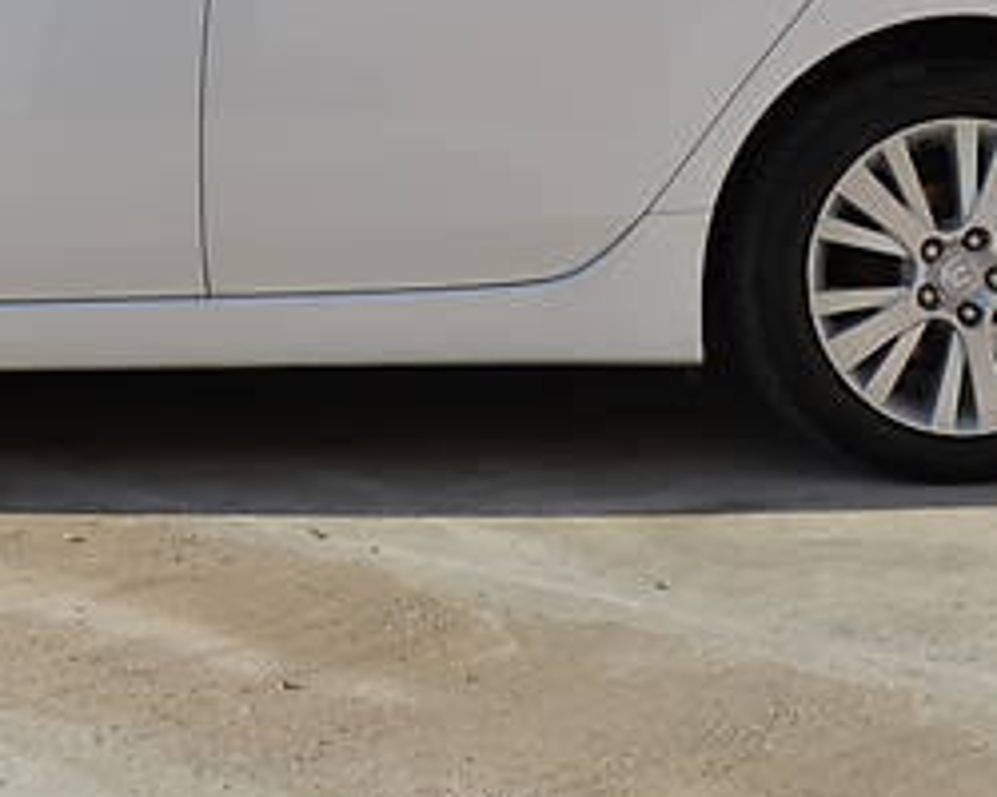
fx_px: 2390
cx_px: 160
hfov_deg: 23.1
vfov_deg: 18.4
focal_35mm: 81
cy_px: -30
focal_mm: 18
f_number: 7.1
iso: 100
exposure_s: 1/200
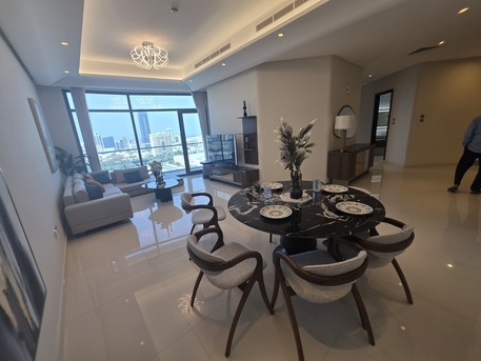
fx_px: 181
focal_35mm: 13
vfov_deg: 89.9
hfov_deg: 106.2
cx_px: 240
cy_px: 180
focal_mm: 2.2
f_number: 1.9
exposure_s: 1/100
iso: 25
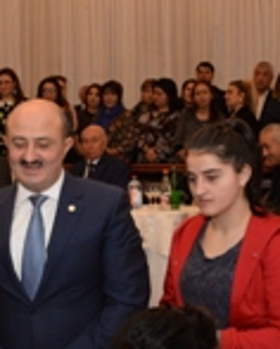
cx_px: 21
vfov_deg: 19.4
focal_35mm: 98
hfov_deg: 15.5
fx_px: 1013
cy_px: 253
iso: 2200
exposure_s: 1/125
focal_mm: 24
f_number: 5.6
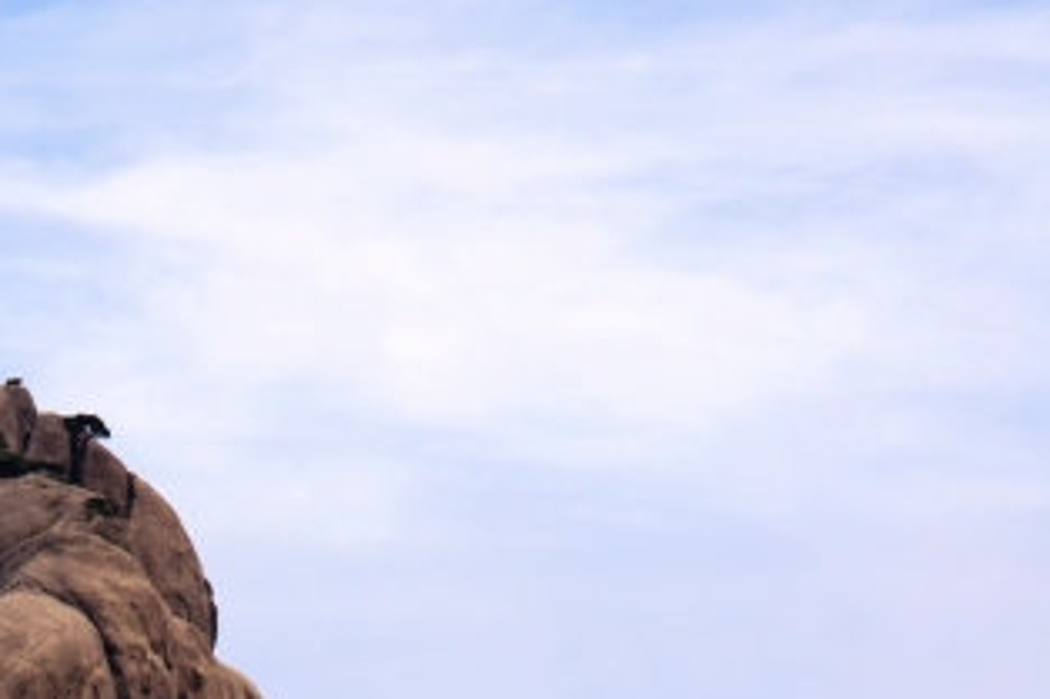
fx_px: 9218
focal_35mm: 316
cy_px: 778
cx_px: 94
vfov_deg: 4.3
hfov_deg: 6.5
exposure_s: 1/640
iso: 200
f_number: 9
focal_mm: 85
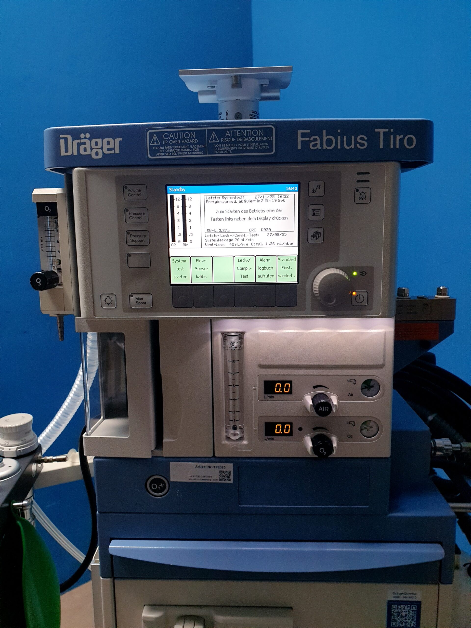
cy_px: 314
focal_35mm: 26
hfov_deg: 53.1
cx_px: 236
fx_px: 472
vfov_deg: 67.3
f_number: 2.4
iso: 320
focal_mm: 4.3
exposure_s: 1/50
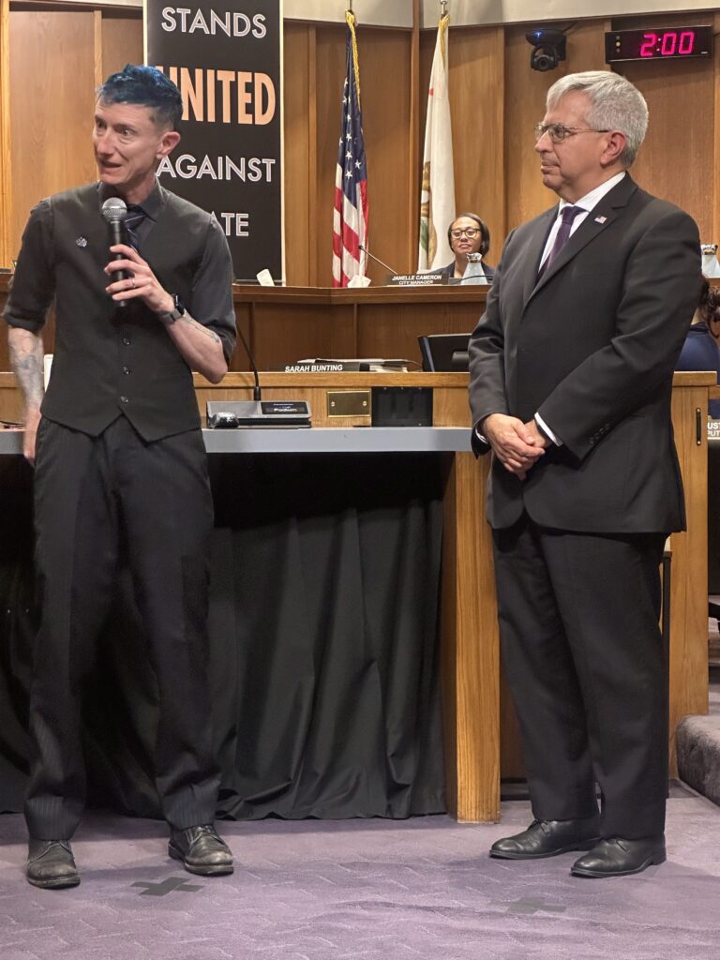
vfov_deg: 25.3
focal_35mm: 77
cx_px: 360
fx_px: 2135
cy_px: 480
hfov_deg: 19.1
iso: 1000
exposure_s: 1/41
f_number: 2.8
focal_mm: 9
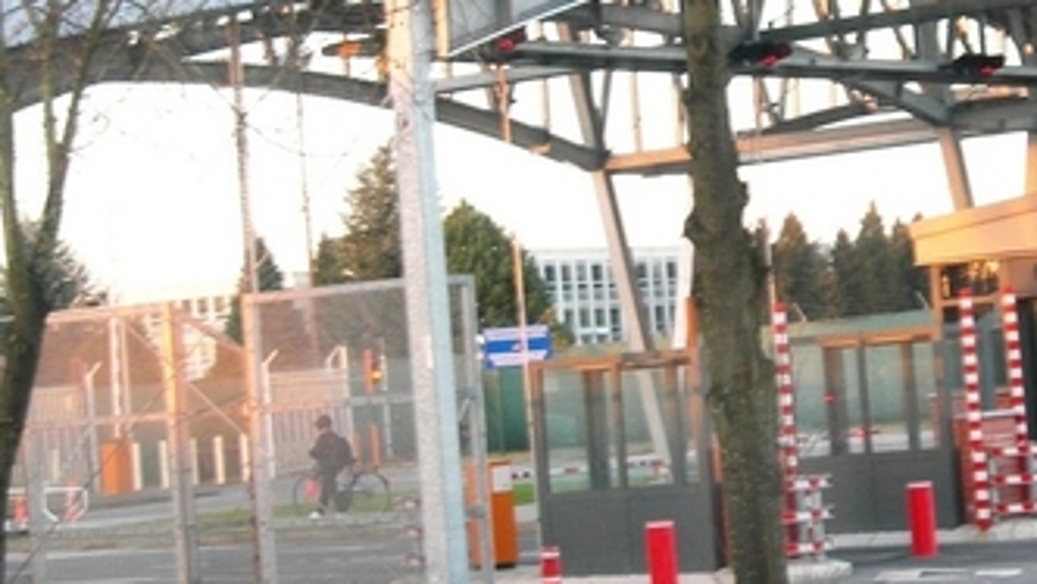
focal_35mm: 120
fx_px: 3301
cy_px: 222
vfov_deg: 10.1
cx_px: 843
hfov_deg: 17.7
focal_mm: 12.7
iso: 50
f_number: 3.5
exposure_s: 1/18.4
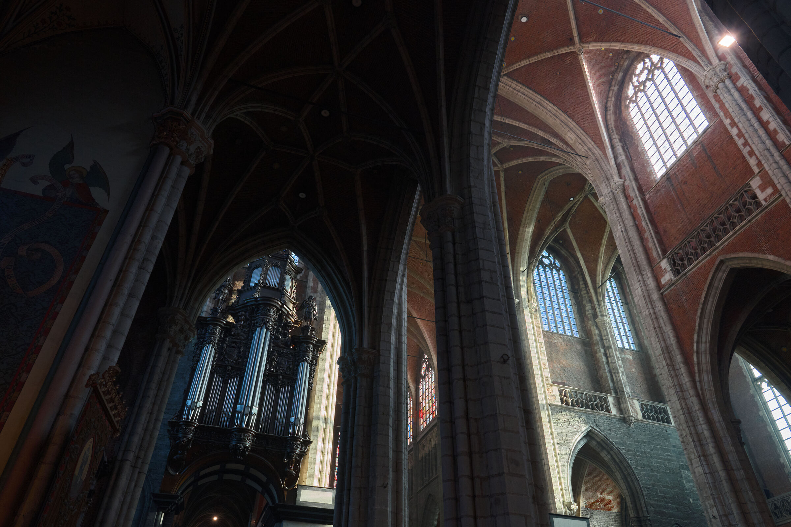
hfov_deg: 73.7
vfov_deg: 53.1
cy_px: 264
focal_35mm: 24
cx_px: 396
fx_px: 527
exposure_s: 1/50
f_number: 8
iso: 2000
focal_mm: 24
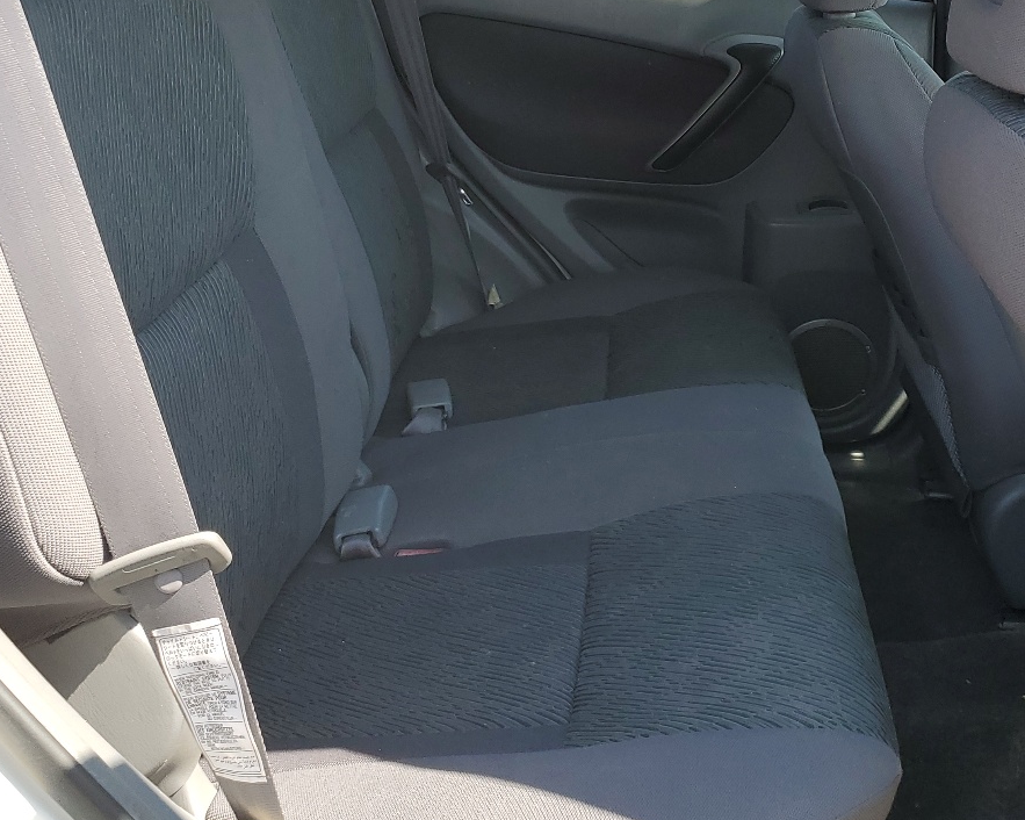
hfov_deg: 39.9
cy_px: 285
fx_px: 1395
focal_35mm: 46
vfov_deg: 32.5
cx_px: 673
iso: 50
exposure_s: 1/526
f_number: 1.5
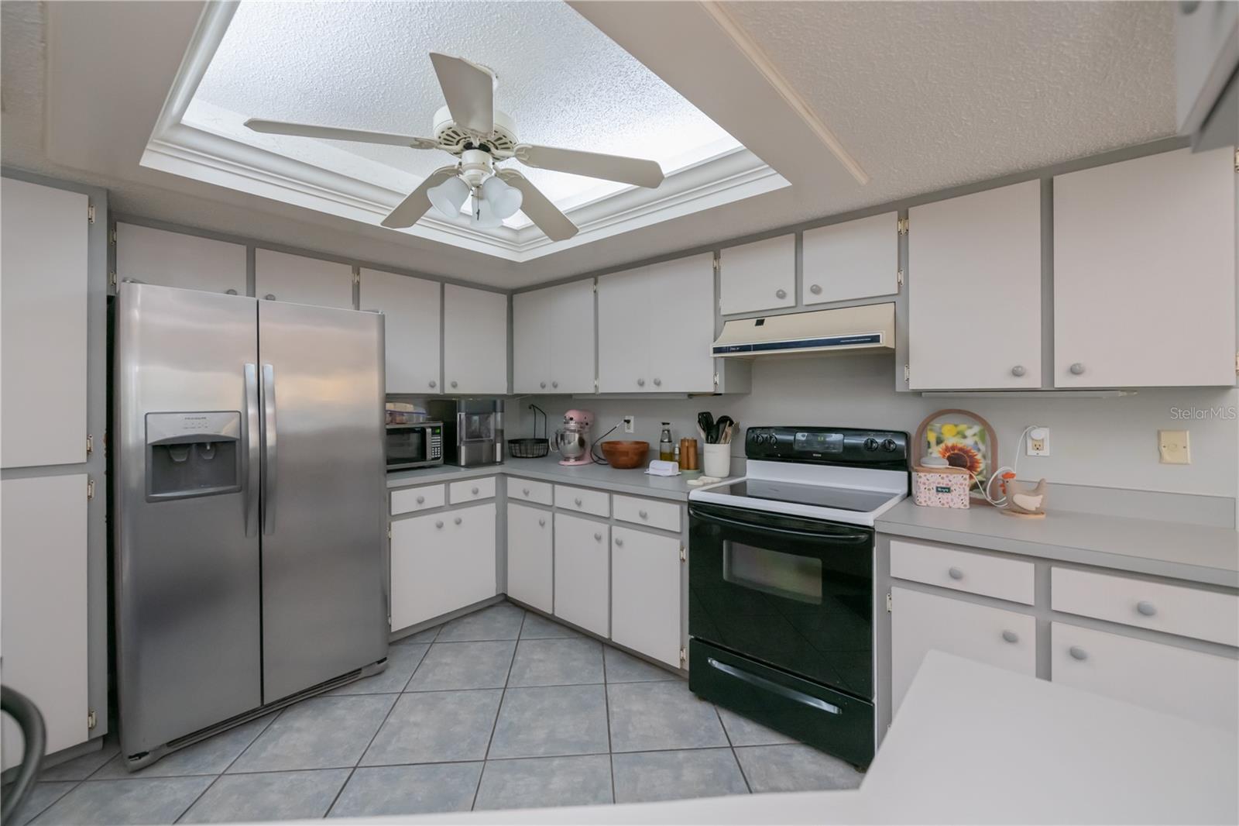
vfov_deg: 81.2
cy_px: 413
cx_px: 620
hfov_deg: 104.3
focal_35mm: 14
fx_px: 482
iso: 1600
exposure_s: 1/320
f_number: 4
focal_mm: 14
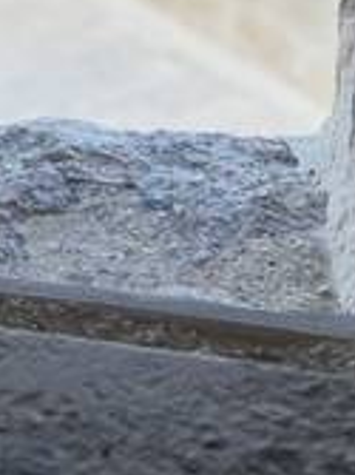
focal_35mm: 92
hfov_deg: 15.7
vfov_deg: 18.3
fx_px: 1260
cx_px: -9
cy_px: -293
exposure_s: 1/2000
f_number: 1.78
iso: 100
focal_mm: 6.76
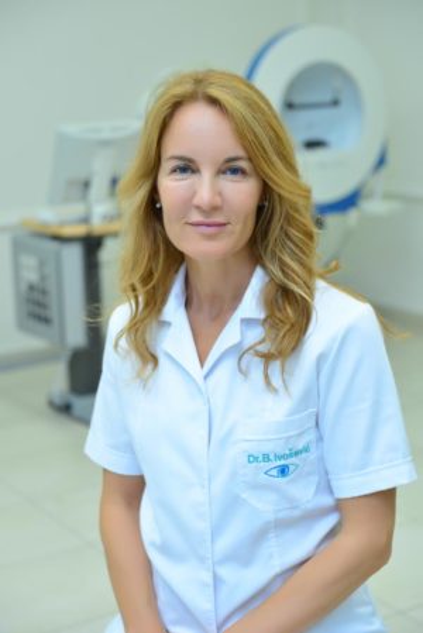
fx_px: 1161
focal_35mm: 66
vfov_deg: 30.5
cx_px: 212
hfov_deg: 20.6
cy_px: 316
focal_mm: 66
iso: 800
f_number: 4
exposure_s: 1/125
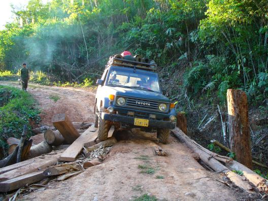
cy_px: 100
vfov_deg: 38.7
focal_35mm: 37
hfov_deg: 50.1
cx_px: 134
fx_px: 286
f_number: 2.8
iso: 64
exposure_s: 1/50
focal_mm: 6.1
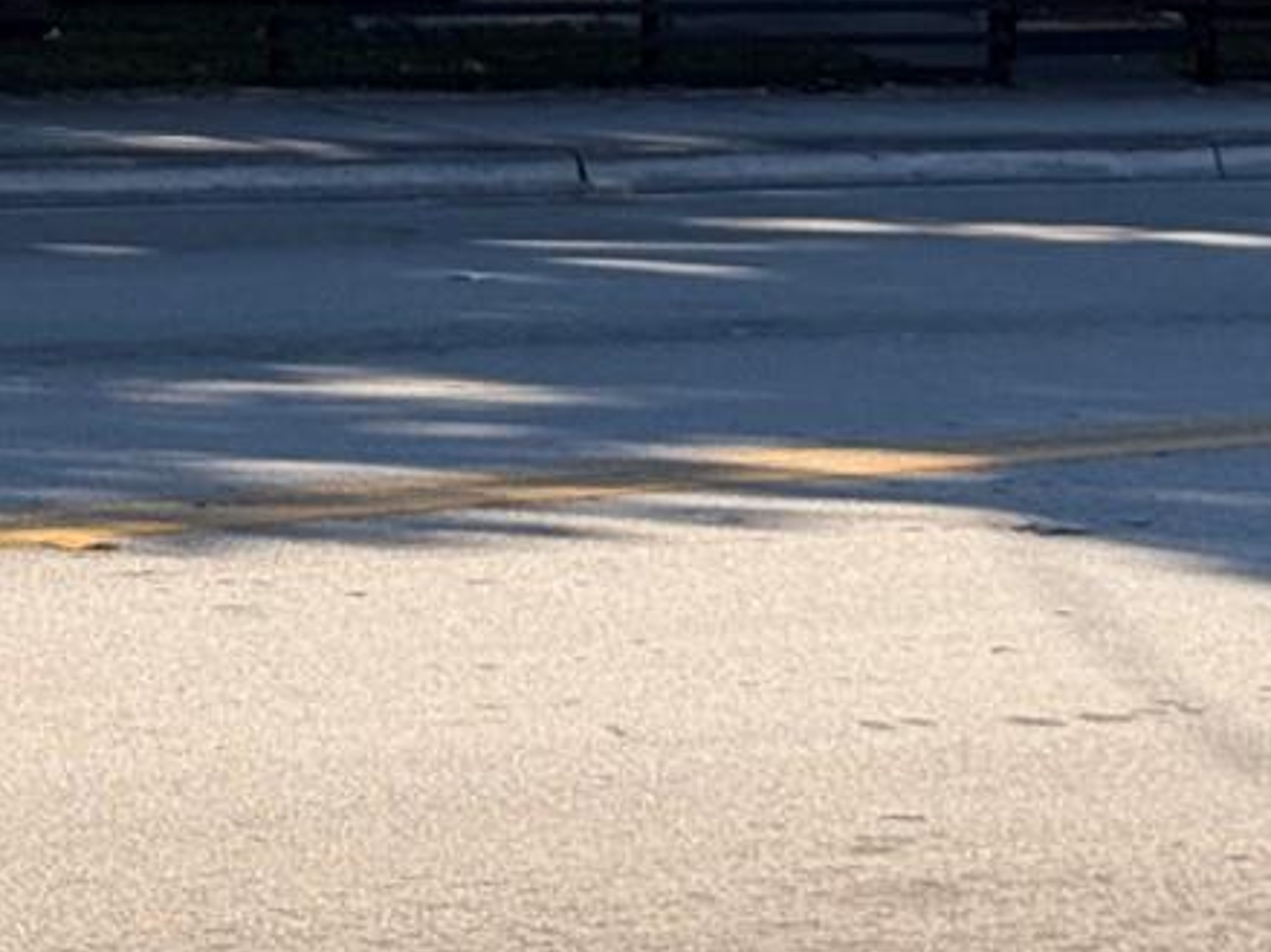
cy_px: -593
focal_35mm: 175
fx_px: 6424
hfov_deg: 11.0
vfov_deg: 8.3
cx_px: -373
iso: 64
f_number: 1.78
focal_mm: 6.76
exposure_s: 1/3378
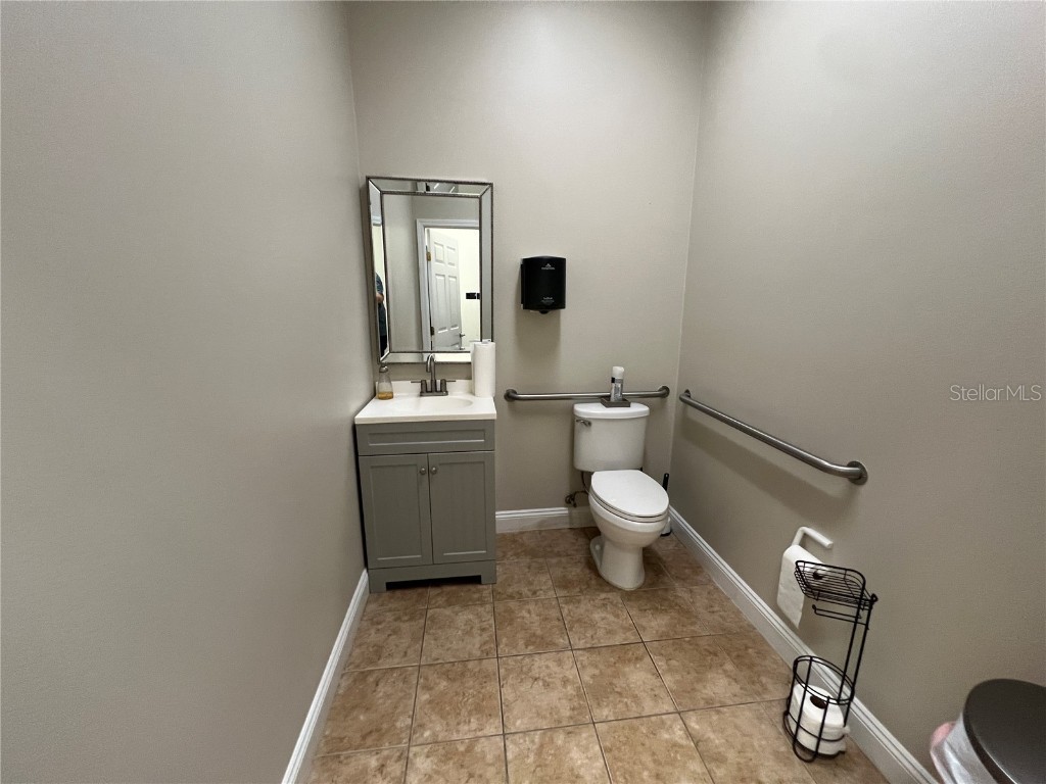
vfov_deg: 89.9
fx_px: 393
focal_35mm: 13
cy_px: 392
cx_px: 523
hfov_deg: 106.2
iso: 200
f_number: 1.8
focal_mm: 1.57
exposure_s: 1/60
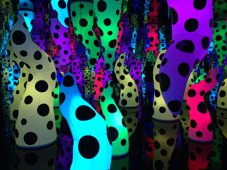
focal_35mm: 33
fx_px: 216
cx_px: 114
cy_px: 85
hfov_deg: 55.4
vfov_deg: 42.9
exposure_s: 1/20
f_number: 2.4
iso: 80
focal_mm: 4.12
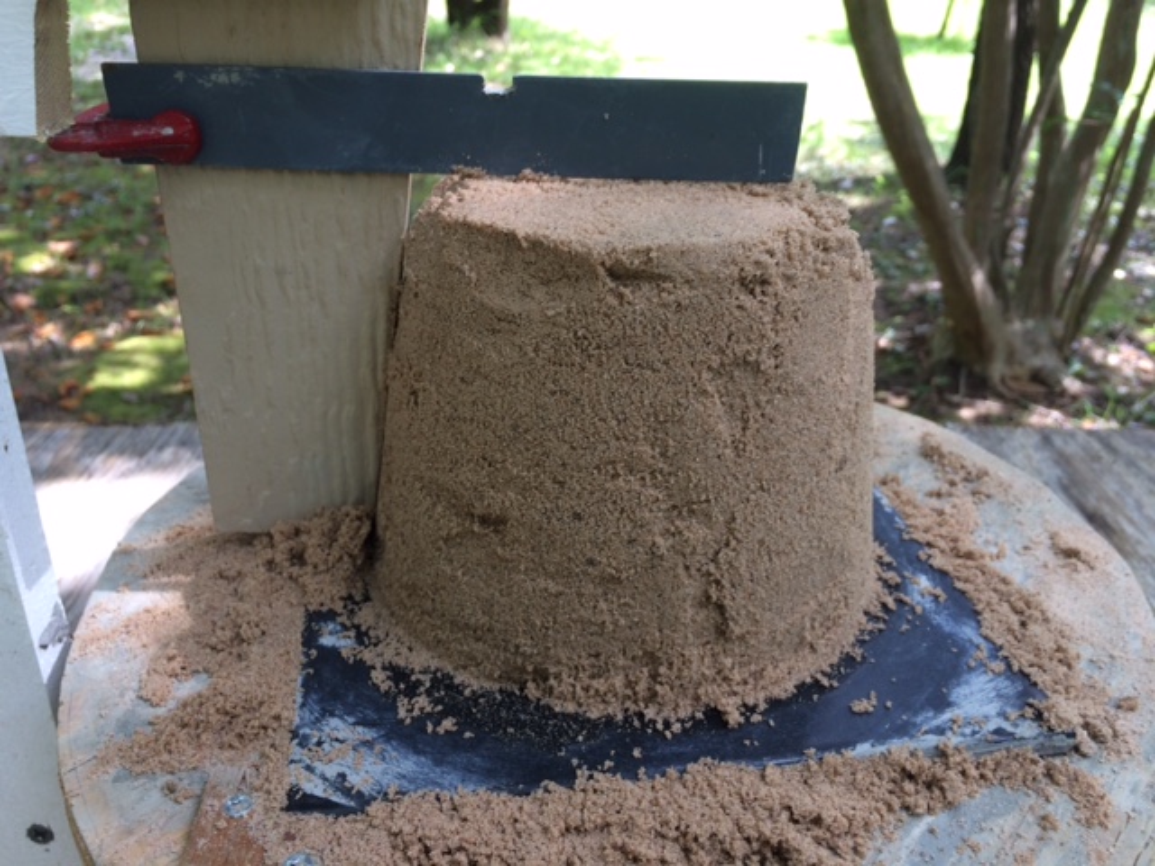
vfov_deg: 48.2
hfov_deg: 61.7
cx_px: 578
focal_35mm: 29
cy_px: 433
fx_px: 968
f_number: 2.2
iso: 32
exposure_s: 1/120
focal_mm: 4.15
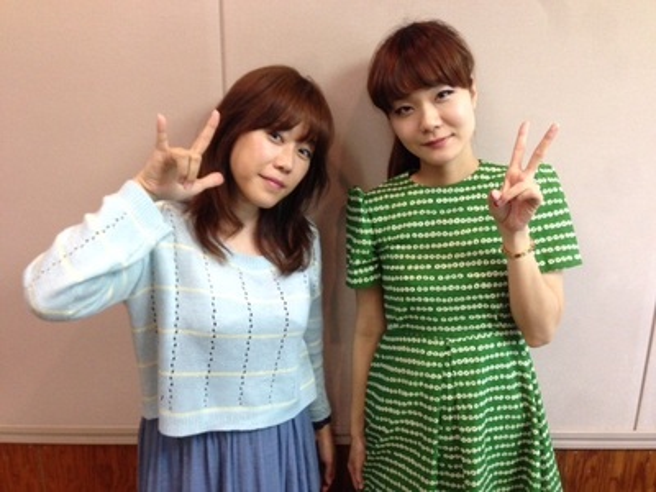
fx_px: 625
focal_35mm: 33
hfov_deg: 55.4
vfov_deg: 42.9
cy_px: 246
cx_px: 328
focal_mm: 4.12
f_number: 2.4
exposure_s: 1/20
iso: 200
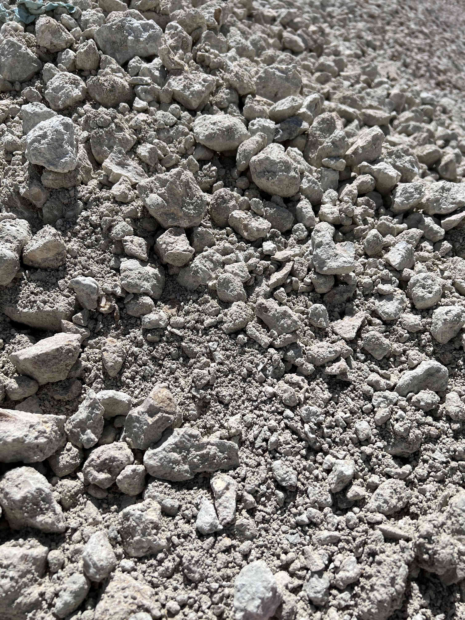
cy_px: 310
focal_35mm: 26
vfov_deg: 67.3
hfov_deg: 53.1
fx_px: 466
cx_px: 232
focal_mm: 5.7
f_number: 1.5
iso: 50
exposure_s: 1/8000
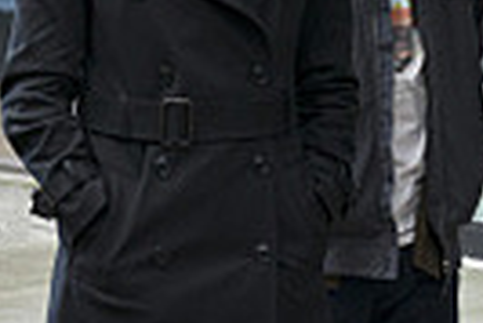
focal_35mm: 188
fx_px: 2525
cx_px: 327
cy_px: 381
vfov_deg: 7.3
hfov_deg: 10.9
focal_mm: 32
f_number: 7.1
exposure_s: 1/200
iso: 800
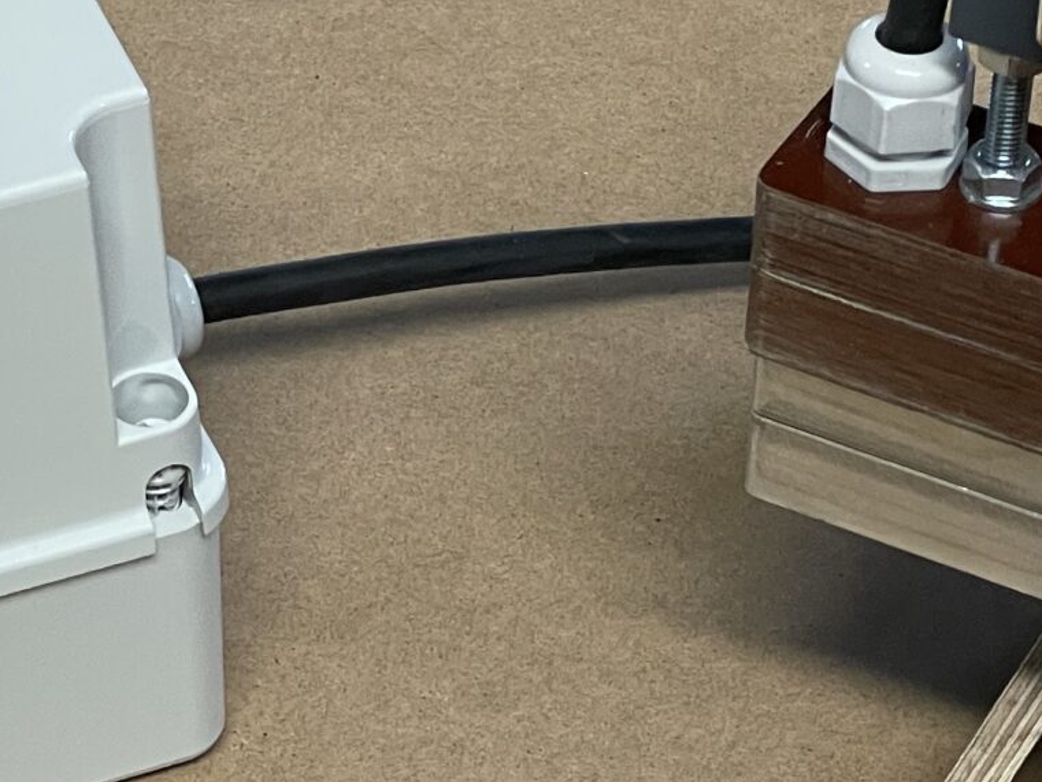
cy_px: 404
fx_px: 5269
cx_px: 405
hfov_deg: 11.3
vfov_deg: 8.5
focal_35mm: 175
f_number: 2
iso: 320
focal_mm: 6
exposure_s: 1/50
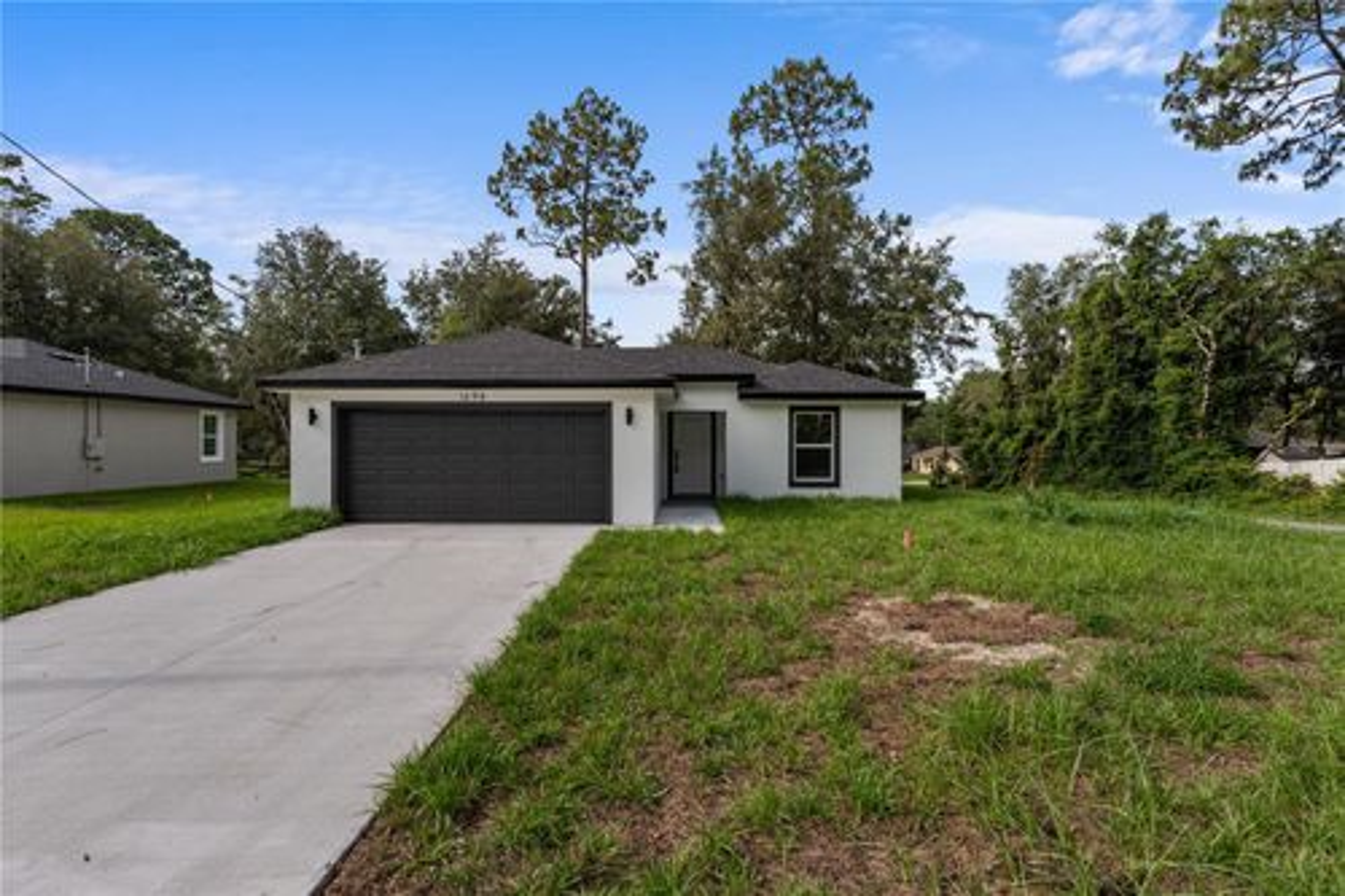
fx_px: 710
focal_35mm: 19
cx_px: 672
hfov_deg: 86.9
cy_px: 448
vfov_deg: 64.5
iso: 160
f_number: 13
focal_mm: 19
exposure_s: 1/125
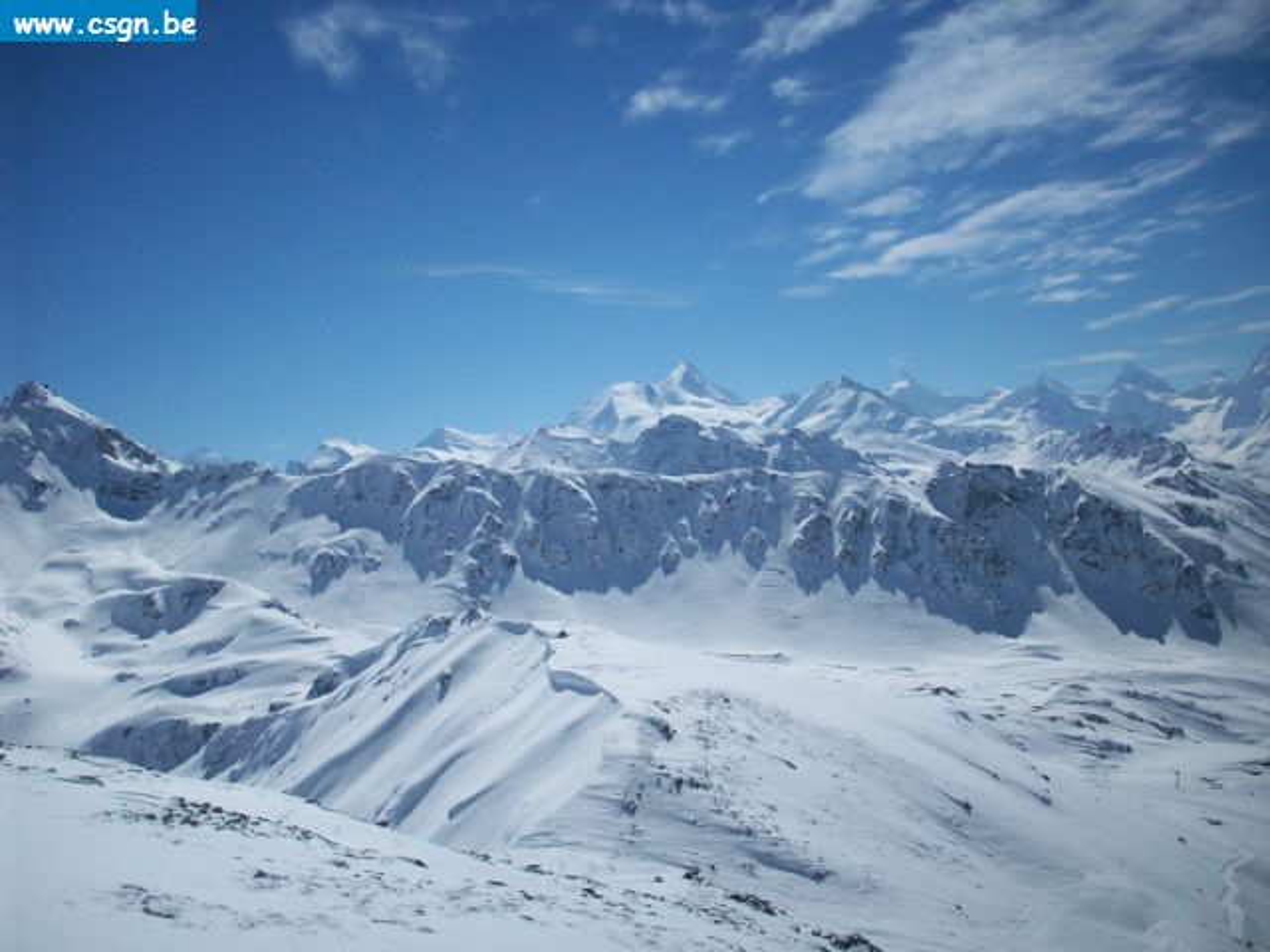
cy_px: 476
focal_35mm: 37
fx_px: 1357
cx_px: 635
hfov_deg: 50.1
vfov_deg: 38.7
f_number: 5.6
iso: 80
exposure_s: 1/1401
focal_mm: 6.2
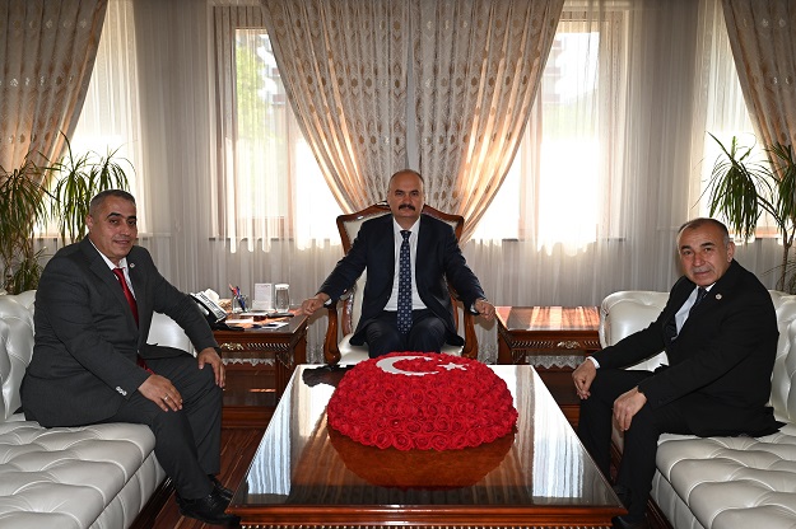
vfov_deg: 37.8
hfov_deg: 54.5
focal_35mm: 35
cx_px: 398
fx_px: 773
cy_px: 264
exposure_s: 1/100
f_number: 5
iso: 200
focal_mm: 35
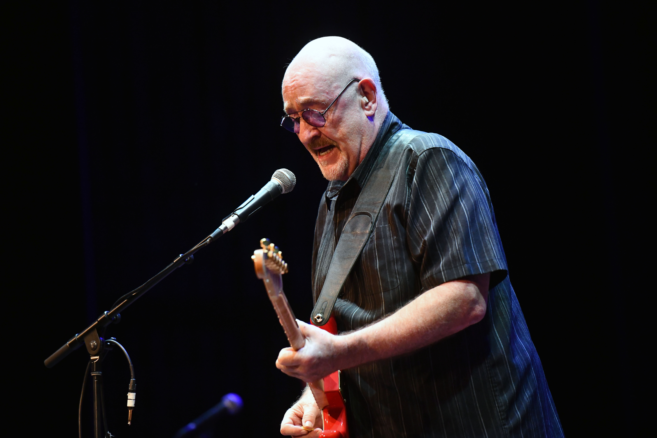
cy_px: 219
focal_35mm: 200
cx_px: 328
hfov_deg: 10.3
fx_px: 3650
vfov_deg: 6.9
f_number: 4
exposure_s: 1/800
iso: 4000
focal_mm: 200
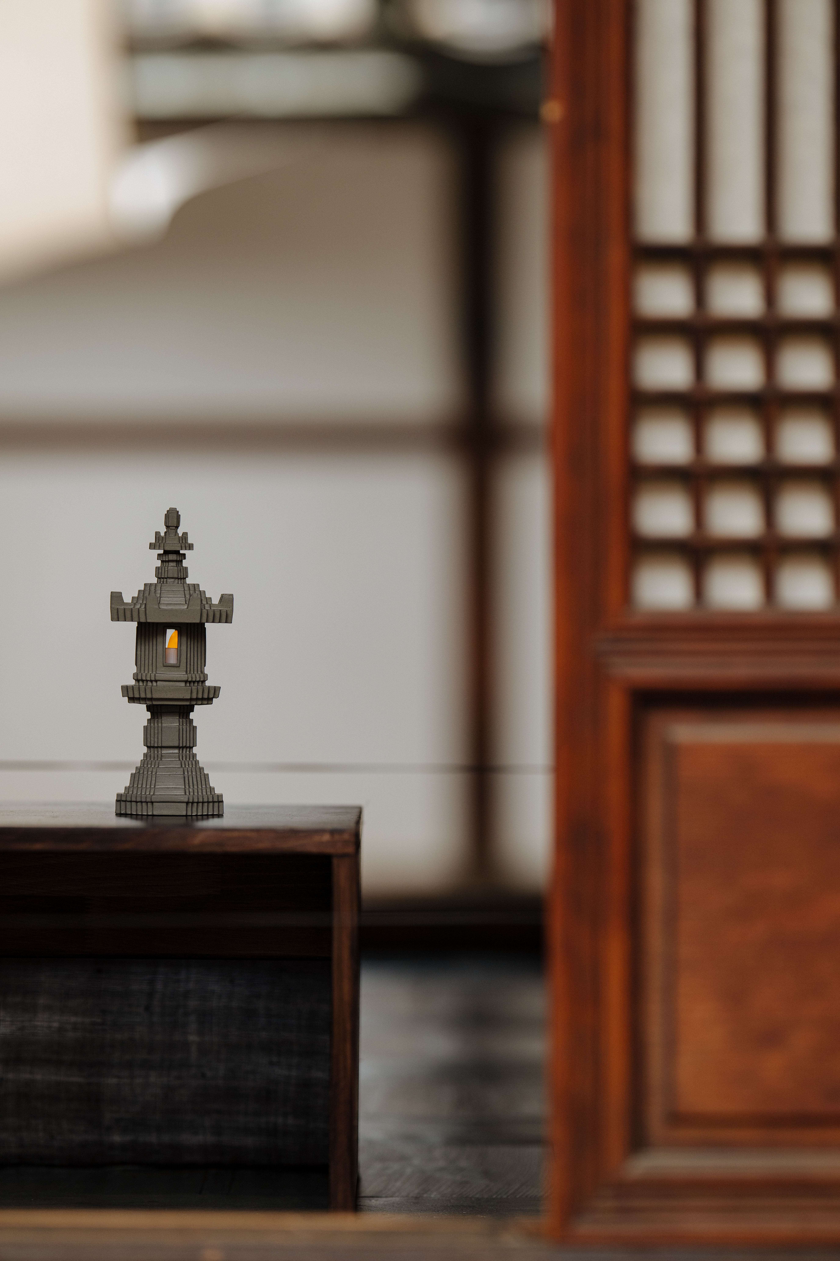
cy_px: 630
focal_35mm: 135
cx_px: 420
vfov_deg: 15.2
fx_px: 4725
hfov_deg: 10.2
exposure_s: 1/1250
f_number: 2
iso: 400
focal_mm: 135
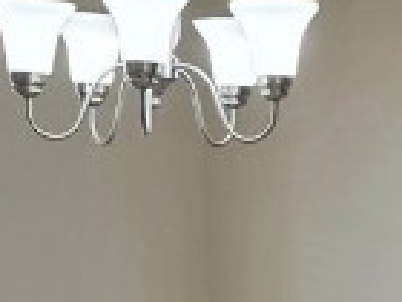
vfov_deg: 8.6
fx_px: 1951
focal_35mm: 168
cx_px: 336
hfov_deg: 11.7
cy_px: 463
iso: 50
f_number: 1.7
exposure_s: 1/120
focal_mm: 6.3
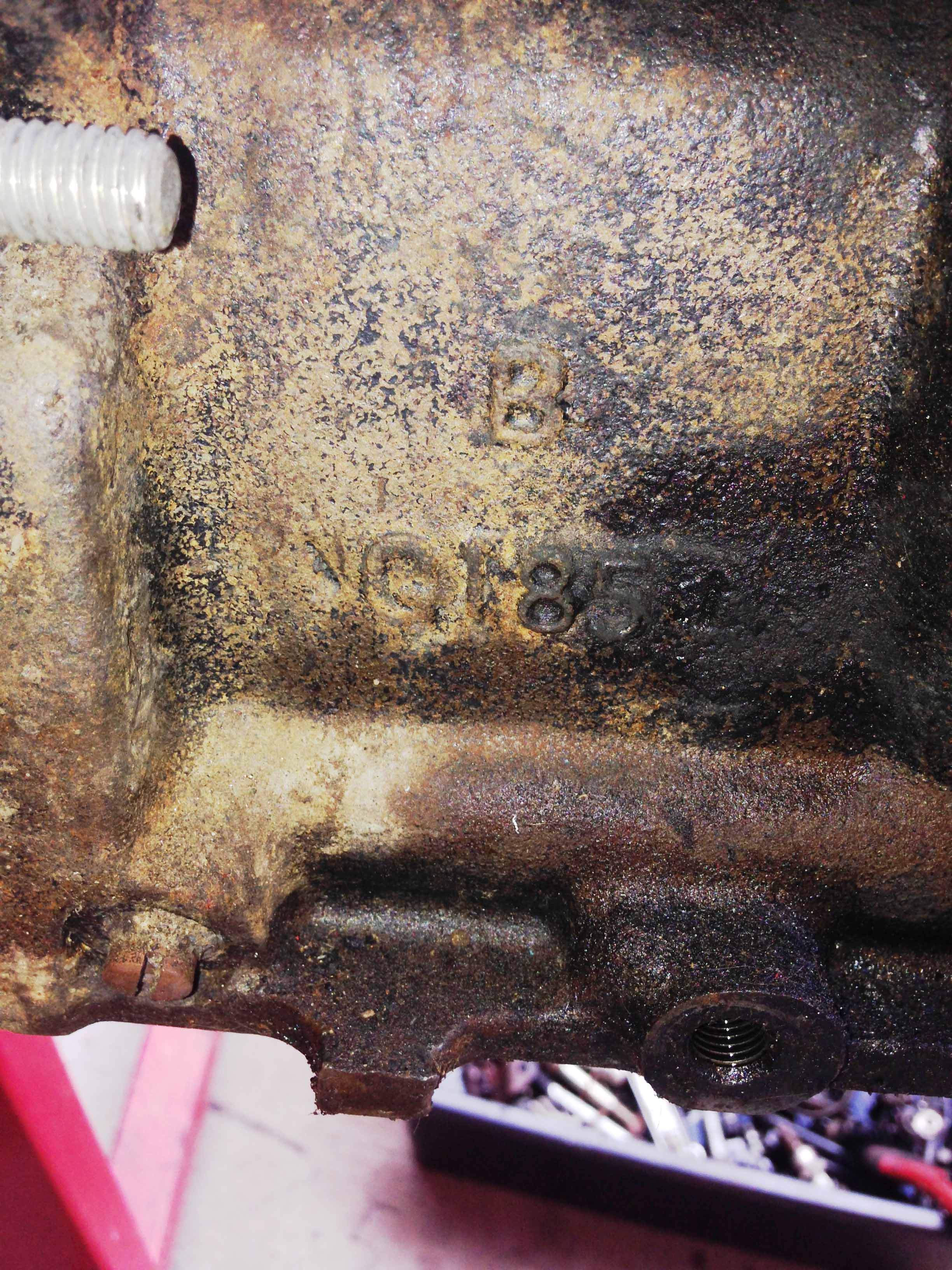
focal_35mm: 33
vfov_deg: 55.4
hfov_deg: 42.9
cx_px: 476
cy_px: 635
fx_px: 1210
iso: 50
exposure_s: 1/100
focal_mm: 4.12
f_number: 2.4
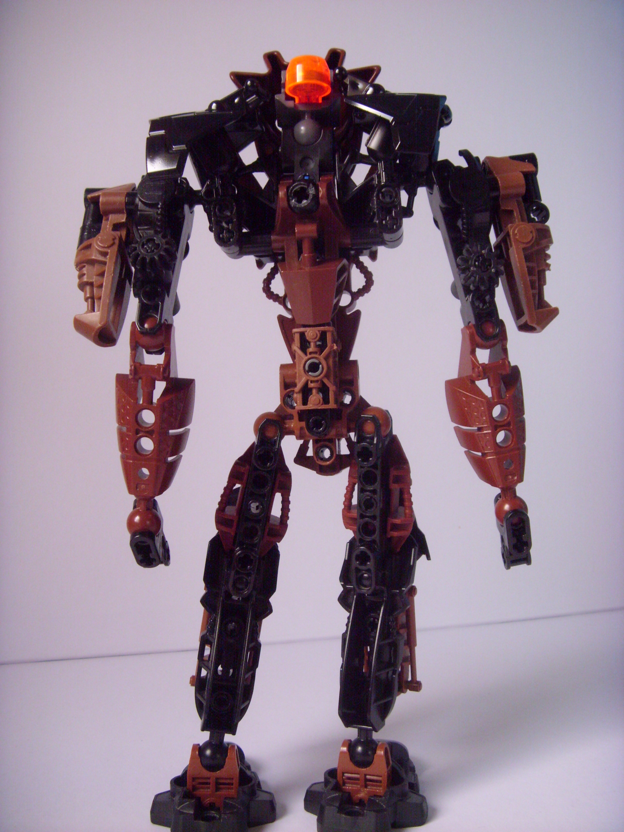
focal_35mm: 31
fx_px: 745
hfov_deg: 45.4
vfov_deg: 58.4
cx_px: 312
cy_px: 416
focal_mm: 6.3
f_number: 3.5
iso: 300
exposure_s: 1/15
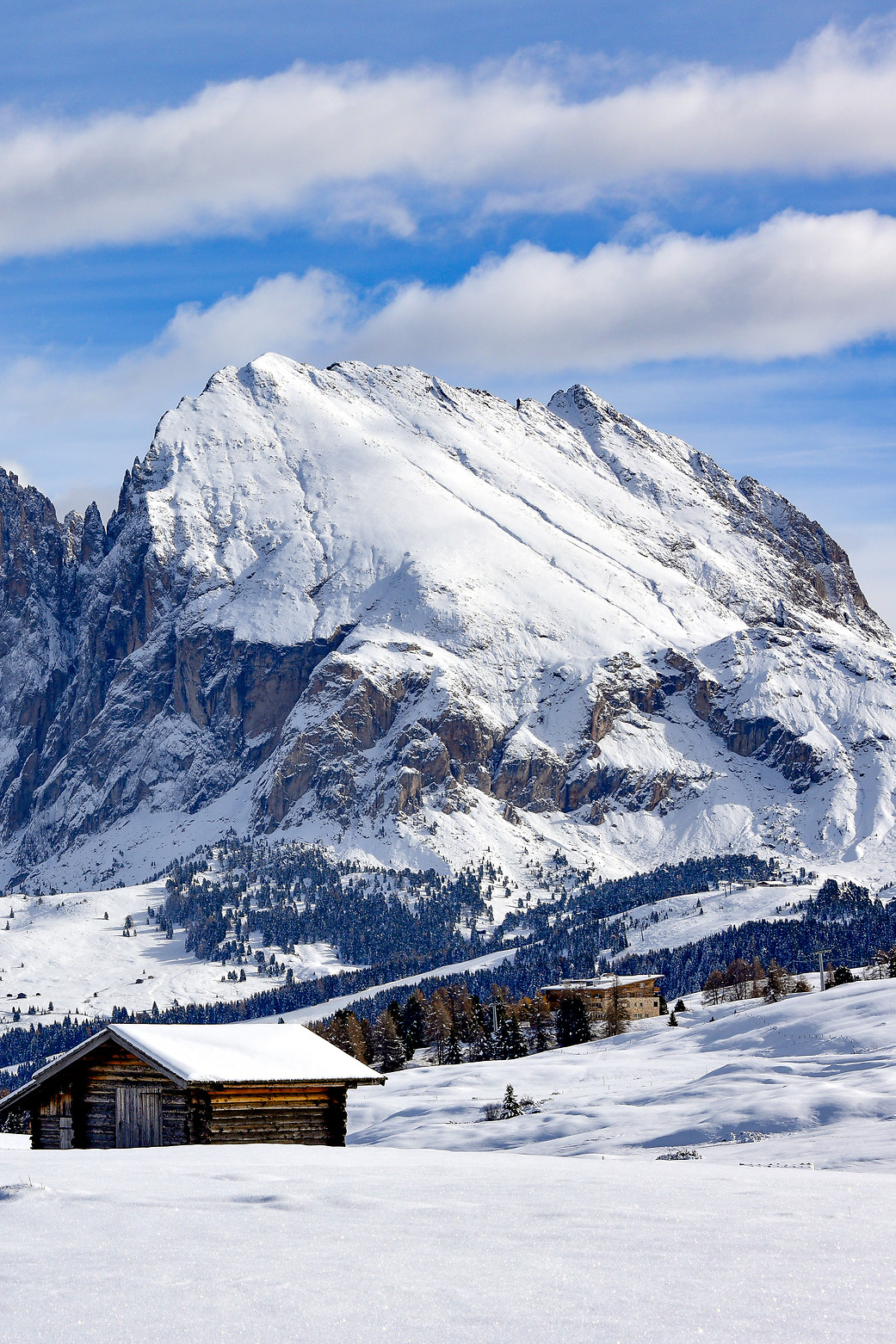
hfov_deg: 10.8
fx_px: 4705
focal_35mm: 126
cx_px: 157
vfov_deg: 16.3
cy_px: 682
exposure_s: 1/400
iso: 100
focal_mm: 82
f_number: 10
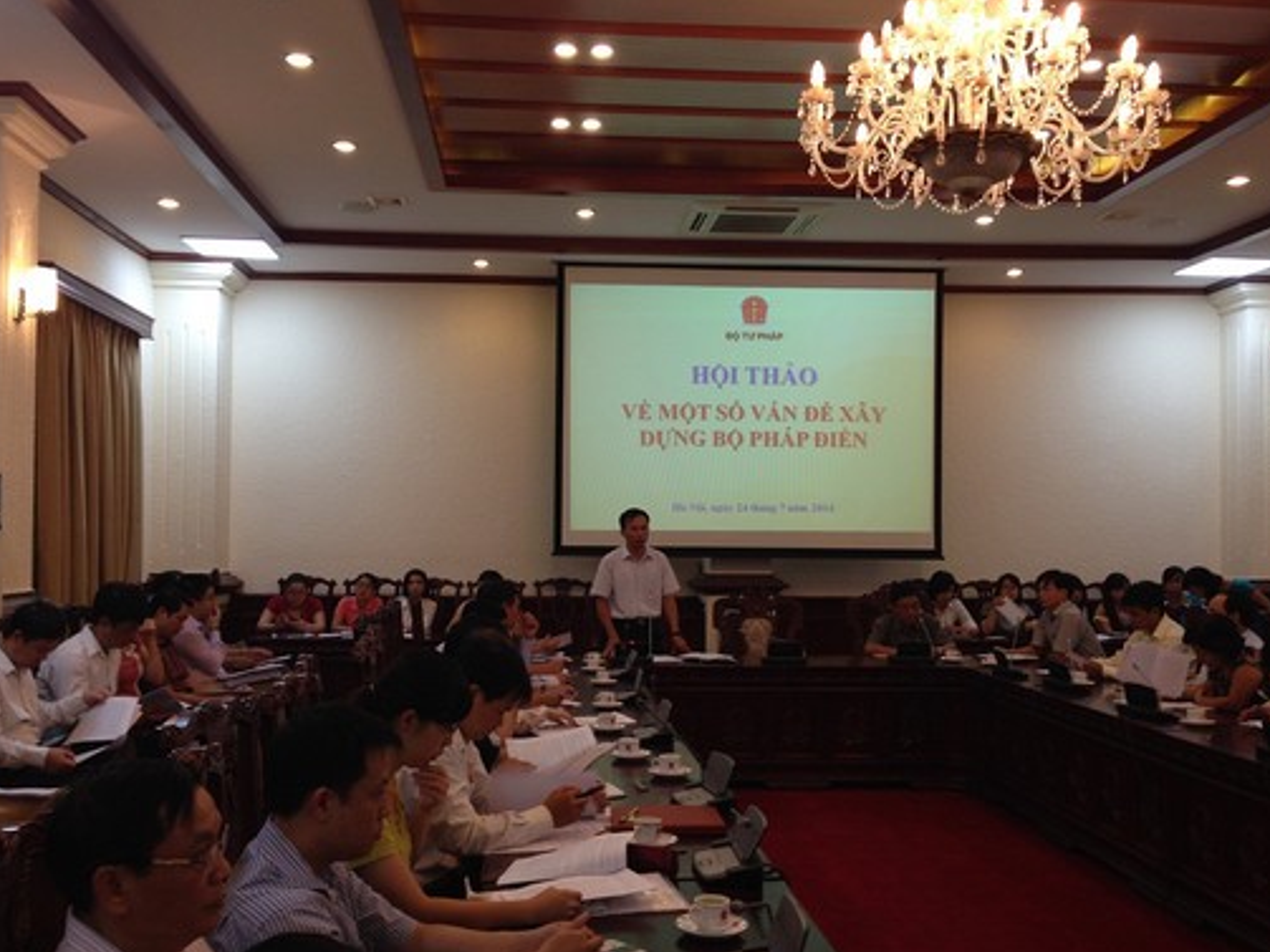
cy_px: 497
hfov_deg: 52.6
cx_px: 607
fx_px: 1284
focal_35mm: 35
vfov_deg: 40.7
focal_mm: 4.12
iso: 64
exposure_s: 1/20
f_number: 2.4
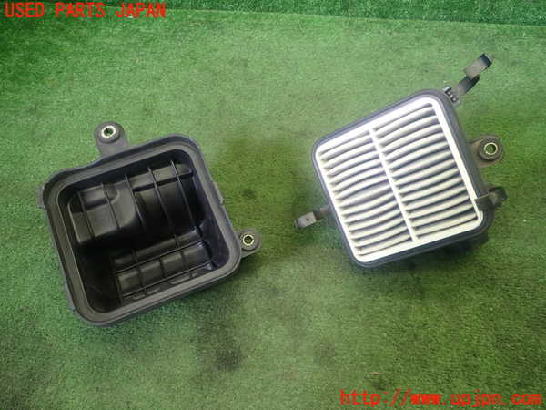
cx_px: 273
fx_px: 473
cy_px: 205
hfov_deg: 60.0
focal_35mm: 30
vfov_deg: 46.8
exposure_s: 1/50
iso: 200
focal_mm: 5.4
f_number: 2.3
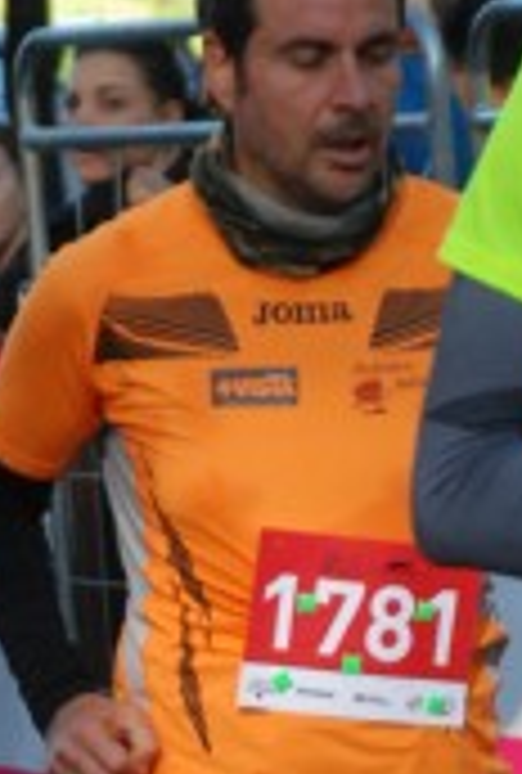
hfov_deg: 2.9
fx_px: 10162
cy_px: 657
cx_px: 412
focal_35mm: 471
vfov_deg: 4.4
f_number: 5.6
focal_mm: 90
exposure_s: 1/400
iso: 1000
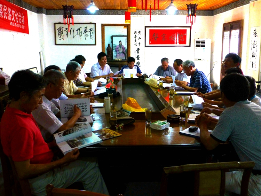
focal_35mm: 34
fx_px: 256
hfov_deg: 53.9
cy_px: 98
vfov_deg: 41.8
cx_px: 130
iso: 100
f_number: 3.7
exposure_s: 1/30
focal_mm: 6.1
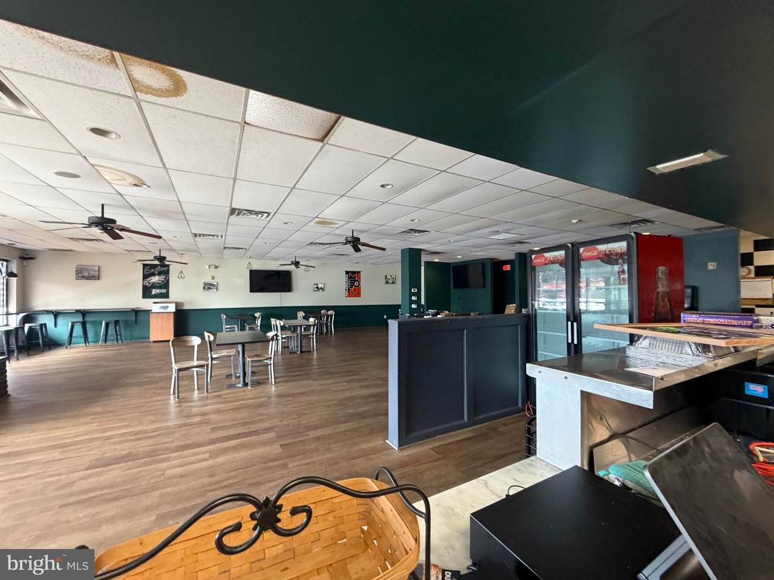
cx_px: 387
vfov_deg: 85.7
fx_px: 313
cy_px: 290
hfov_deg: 102.1
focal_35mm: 14
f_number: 2.2
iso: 320
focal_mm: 2.22
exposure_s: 1/84
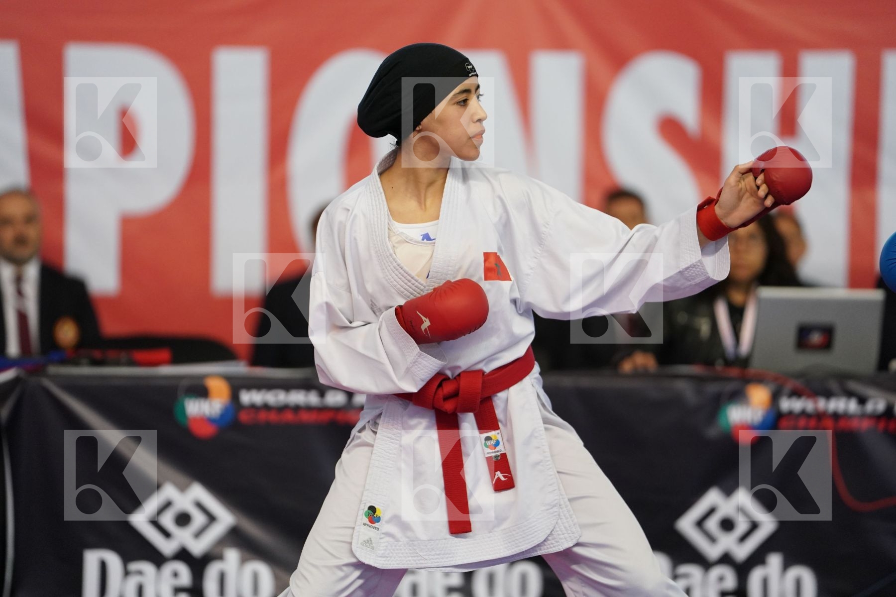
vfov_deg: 6.9
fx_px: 4977
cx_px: 448
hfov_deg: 10.3
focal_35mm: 200
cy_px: 298
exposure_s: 1/1000
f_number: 2.8
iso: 2500
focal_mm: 200
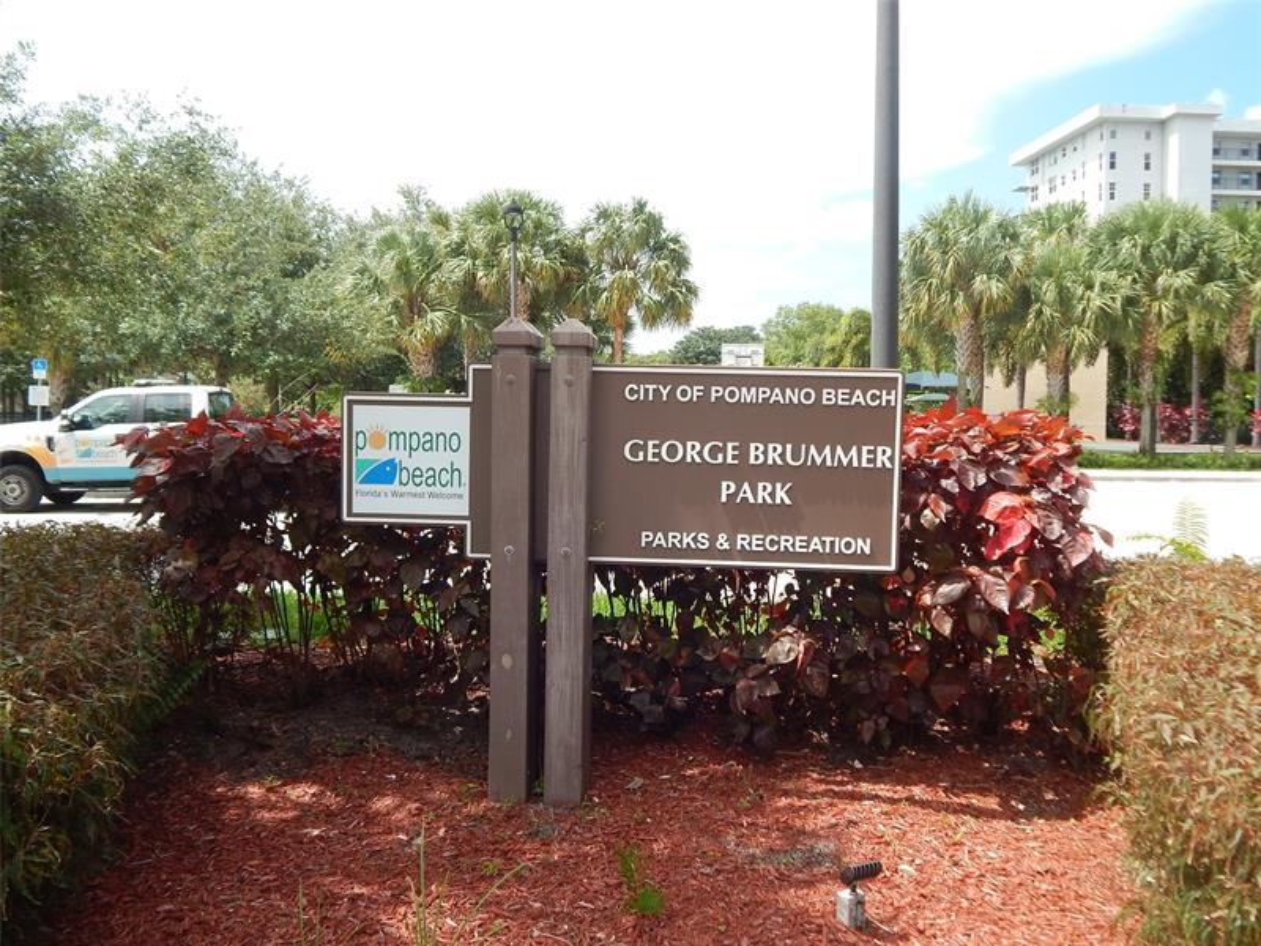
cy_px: 473
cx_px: 630
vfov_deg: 45.4
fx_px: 1129
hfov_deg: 58.4
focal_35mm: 31
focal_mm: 5.6
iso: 125
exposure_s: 1/800
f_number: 3.2
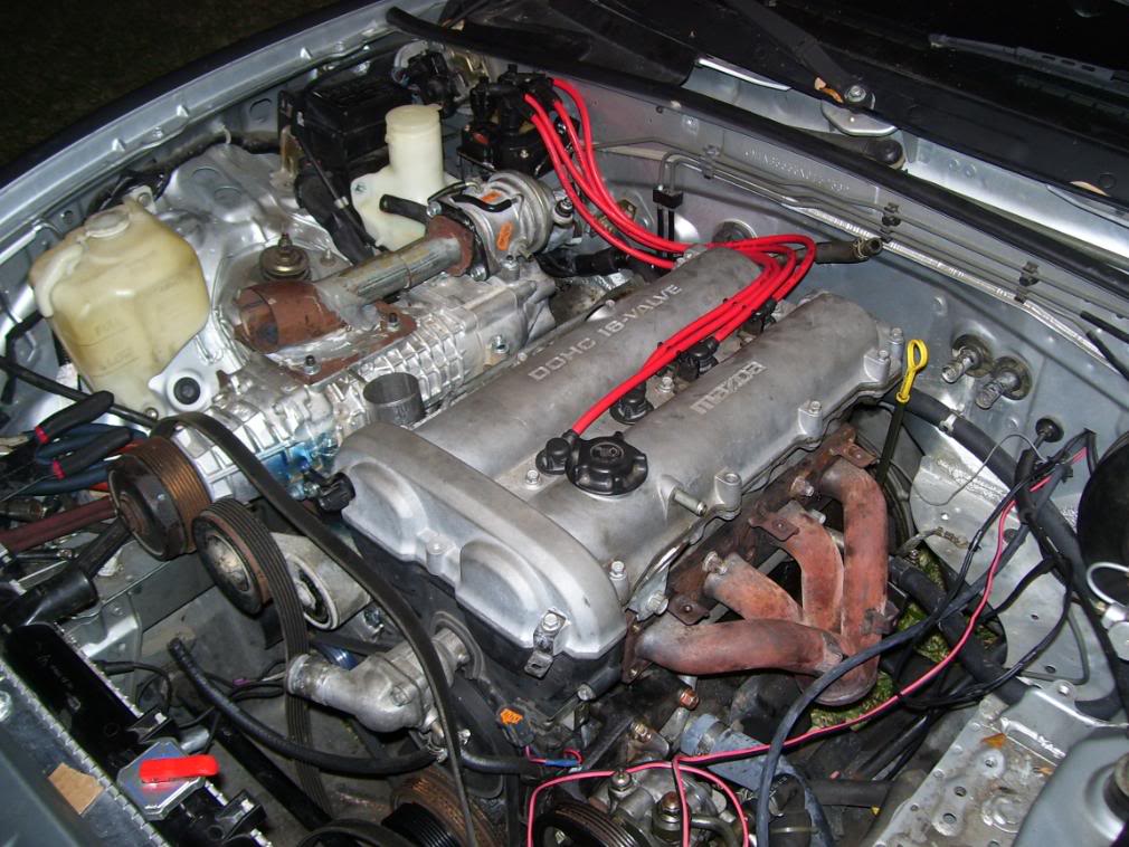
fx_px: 1174
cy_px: 424
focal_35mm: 36
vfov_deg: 39.7
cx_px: 564
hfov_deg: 51.3
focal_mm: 6
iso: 80
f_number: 2.7
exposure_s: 1/60
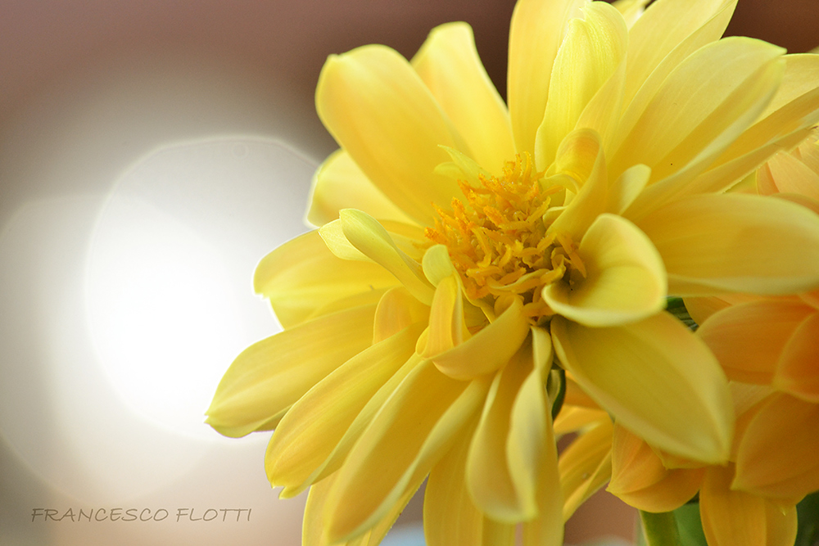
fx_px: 6826
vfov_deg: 4.6
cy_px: 273
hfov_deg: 6.9
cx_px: 410
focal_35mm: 300
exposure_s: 1/200
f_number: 10
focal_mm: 200
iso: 1600
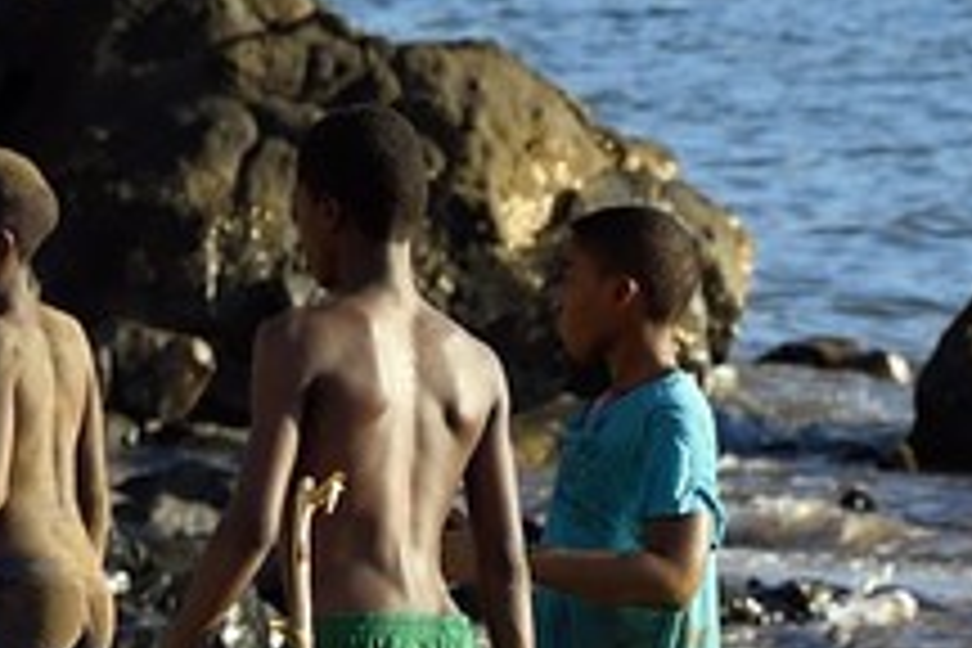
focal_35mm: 1074
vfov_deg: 1.3
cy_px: -788
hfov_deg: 1.9
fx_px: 28996
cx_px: -2444
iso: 200
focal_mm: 145
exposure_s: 1/320
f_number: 9
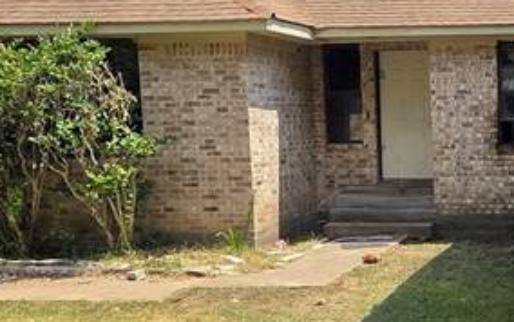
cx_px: 595
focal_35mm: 62
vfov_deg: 20.9
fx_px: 869
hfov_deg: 29.1
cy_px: 213
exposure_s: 1/1751
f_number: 1.9
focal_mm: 2.2
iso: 40
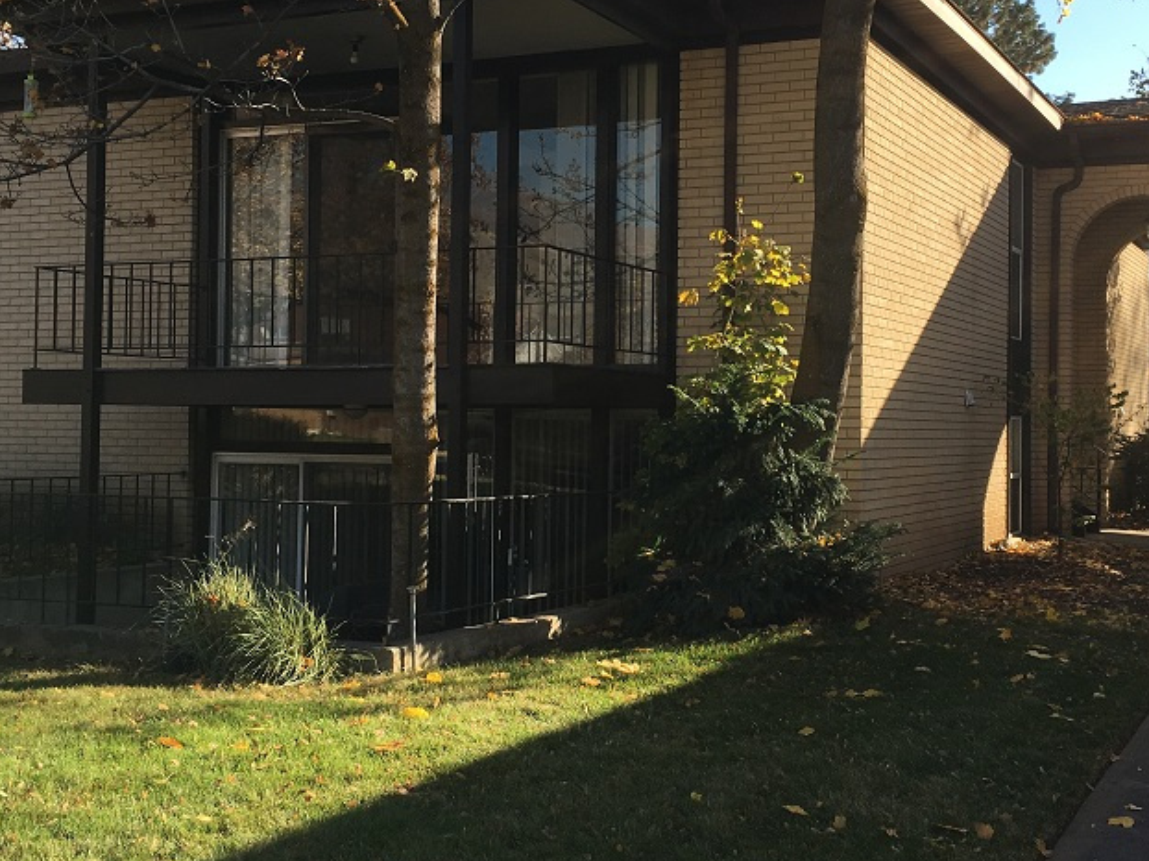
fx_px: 1559
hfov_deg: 40.3
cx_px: 678
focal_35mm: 47
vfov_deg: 30.8
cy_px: 397
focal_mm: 4.15
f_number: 2.2
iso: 25
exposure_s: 1/680
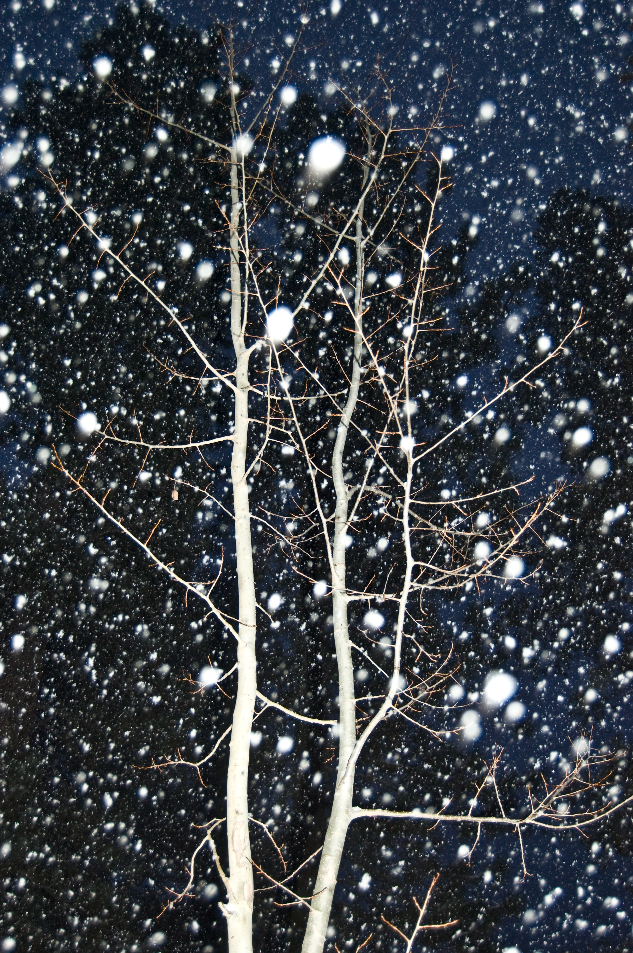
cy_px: 476
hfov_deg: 29.8
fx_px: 1189
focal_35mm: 45
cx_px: 316
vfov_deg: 43.6
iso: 560
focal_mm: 30
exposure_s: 1/60
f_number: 4.2
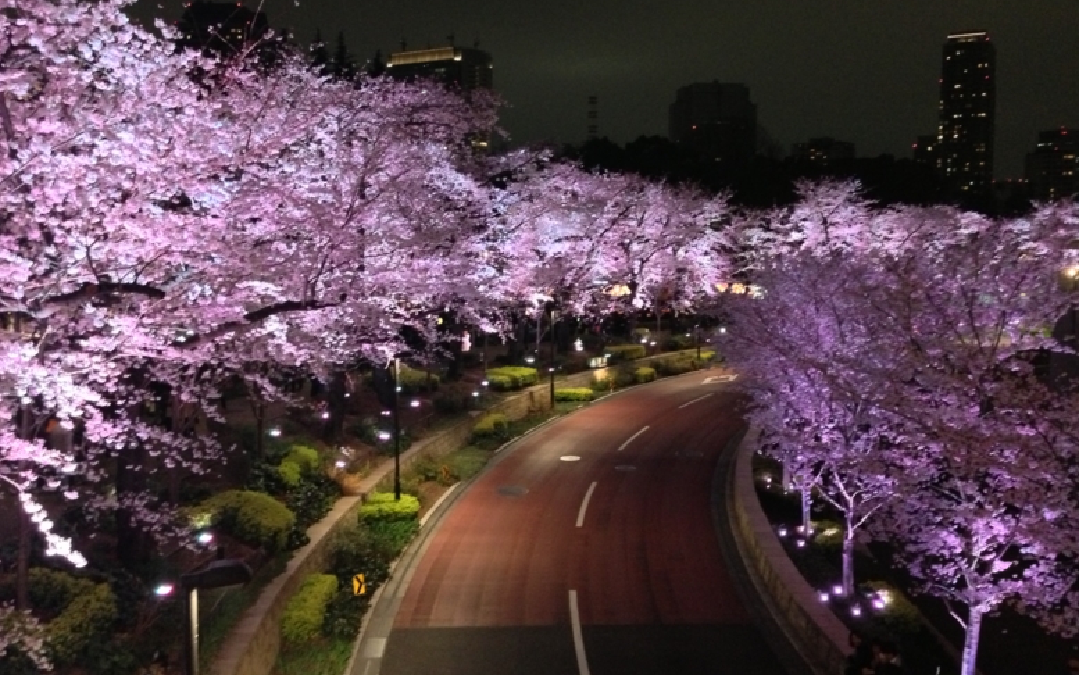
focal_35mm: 36
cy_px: 318
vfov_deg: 35.3
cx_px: 542
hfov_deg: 54.0
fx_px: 1059
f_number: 2.4
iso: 800
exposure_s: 1/15
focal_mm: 4.13
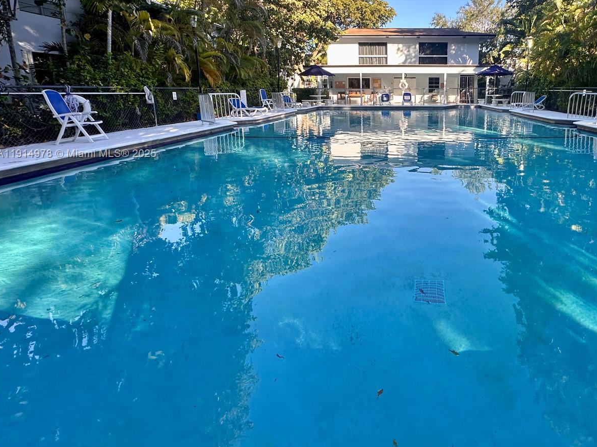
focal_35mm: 19
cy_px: 155
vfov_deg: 67.0
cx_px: 400
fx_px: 328
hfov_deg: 81.7
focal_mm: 2.22
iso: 40
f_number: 2.2
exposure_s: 1/341
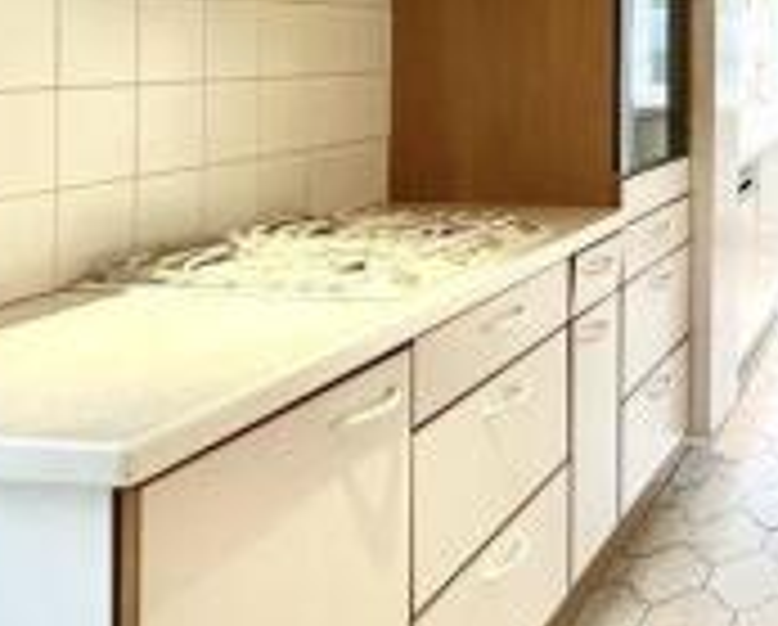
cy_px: 38
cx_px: 812
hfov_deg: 35.6
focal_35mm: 46
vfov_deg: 31.0
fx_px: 1061
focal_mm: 2.22
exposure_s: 1/100
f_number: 2.2
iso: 250
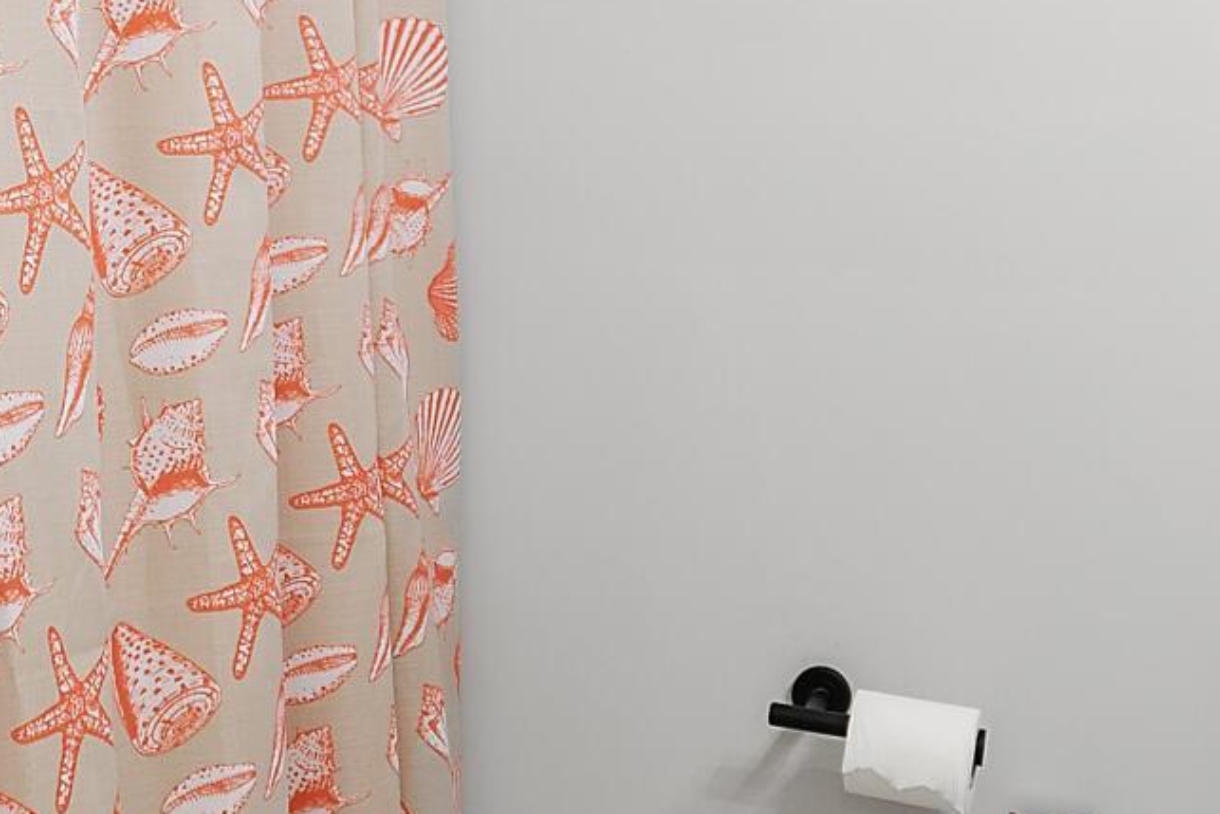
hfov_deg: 28.6
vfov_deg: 19.3
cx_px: 379
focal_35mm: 70
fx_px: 2373
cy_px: 156
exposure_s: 1/6
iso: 100
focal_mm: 10
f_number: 4.5
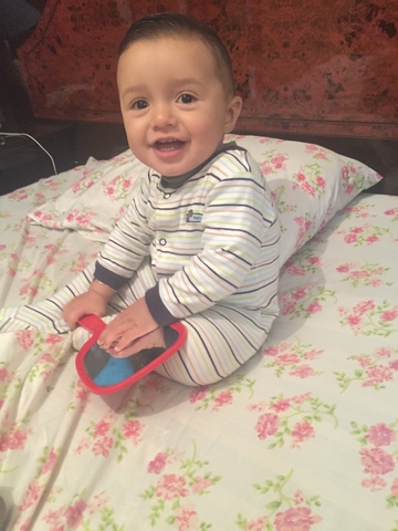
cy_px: 266
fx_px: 445
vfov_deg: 61.7
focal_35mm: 29
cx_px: 199
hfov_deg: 48.2
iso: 500
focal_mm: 4.15
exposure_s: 1/15
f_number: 2.2
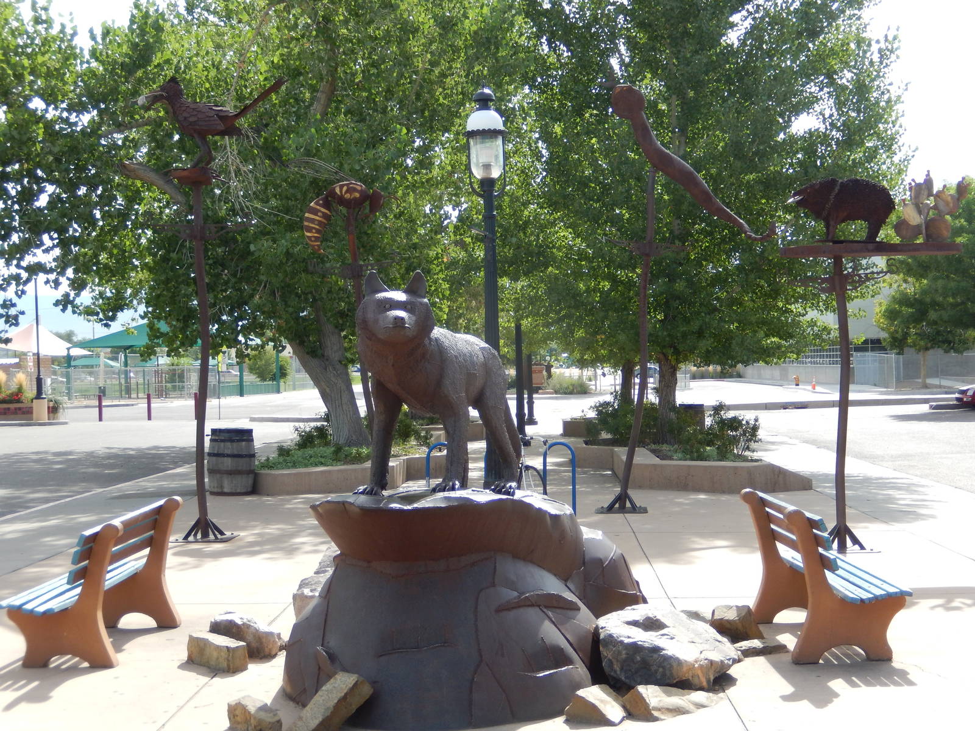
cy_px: 366
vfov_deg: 28.6
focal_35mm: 51
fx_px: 1436
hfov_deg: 37.5
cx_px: 488
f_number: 4.5
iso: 125
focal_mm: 9.2
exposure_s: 1/320
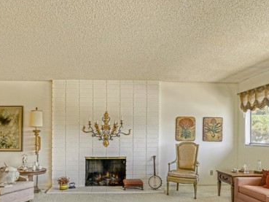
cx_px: 109
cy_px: 140
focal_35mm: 25
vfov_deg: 53.4
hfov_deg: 68.8
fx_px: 194
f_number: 16
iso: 200
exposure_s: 1/25
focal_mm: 10
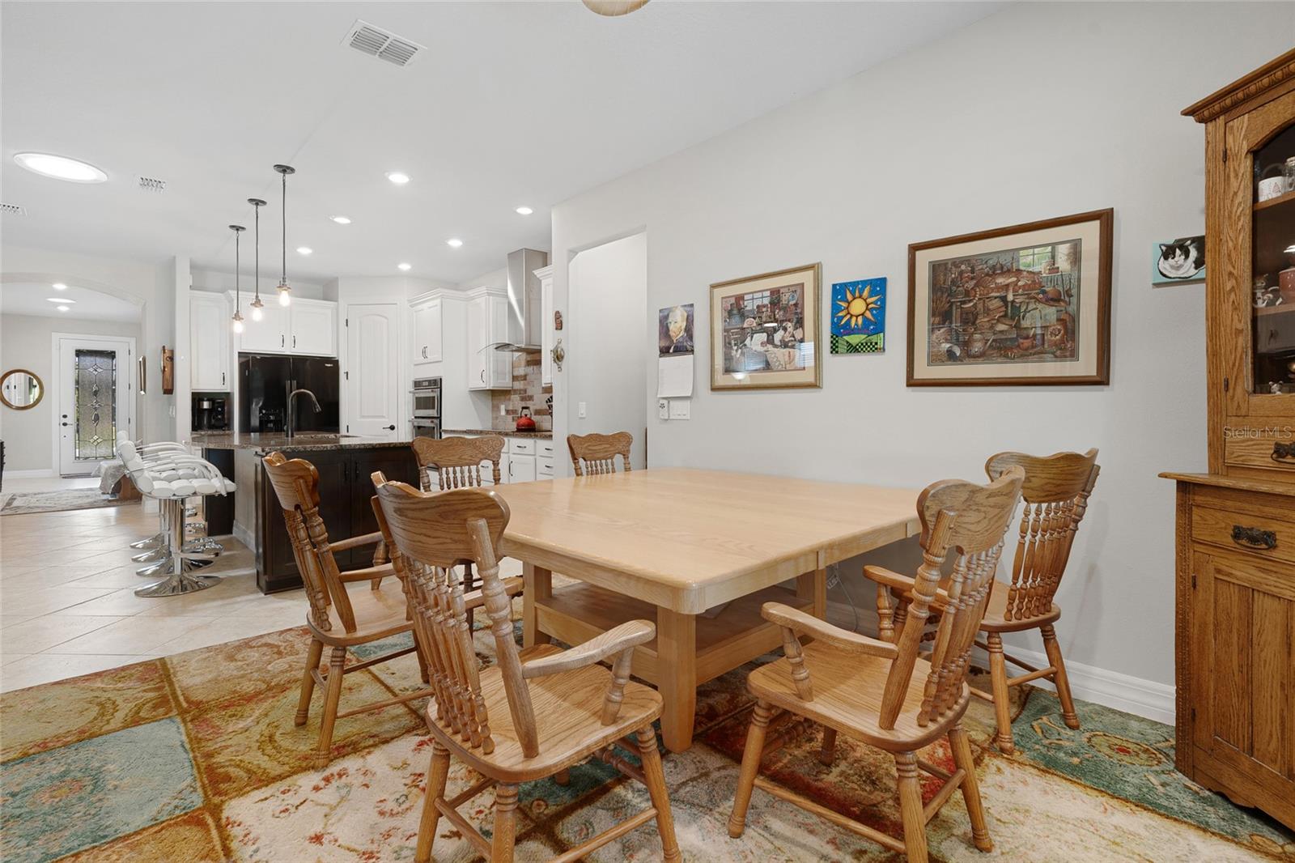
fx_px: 575
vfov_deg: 73.7
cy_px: 432
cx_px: 648
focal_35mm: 16
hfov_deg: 96.7
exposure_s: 1/2.5
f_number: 8
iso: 400
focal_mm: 16
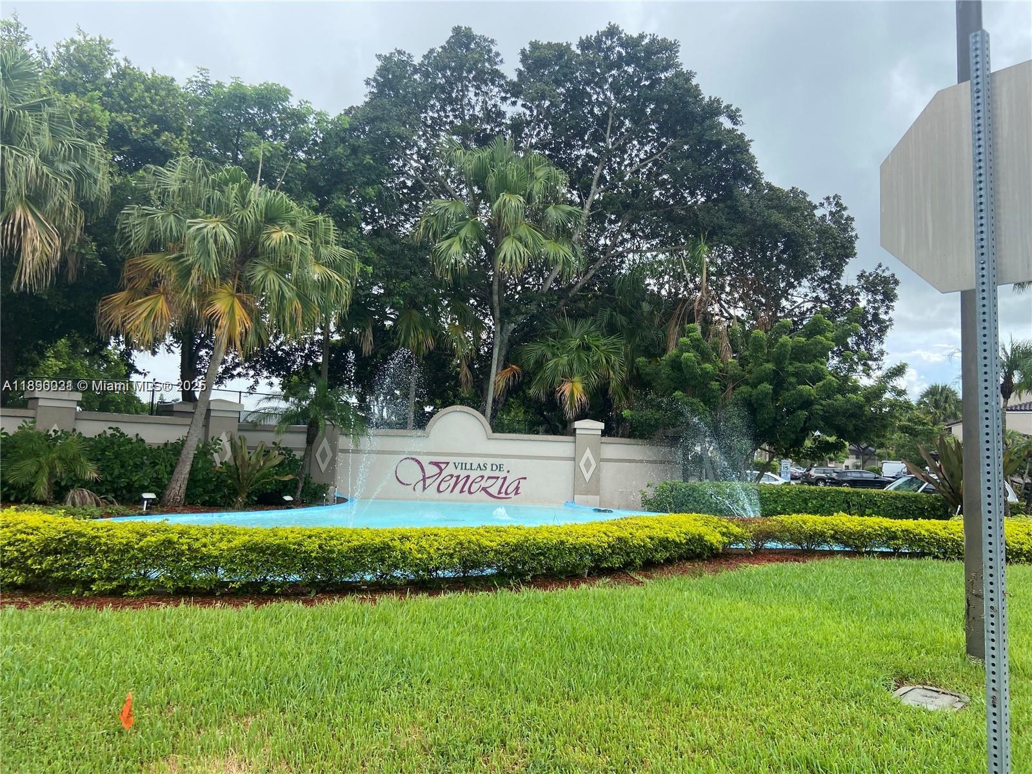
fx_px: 775
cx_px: 516
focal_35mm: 26
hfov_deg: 67.3
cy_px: 387
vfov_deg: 53.1
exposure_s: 1/884
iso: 32
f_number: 1.8
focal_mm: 4.25
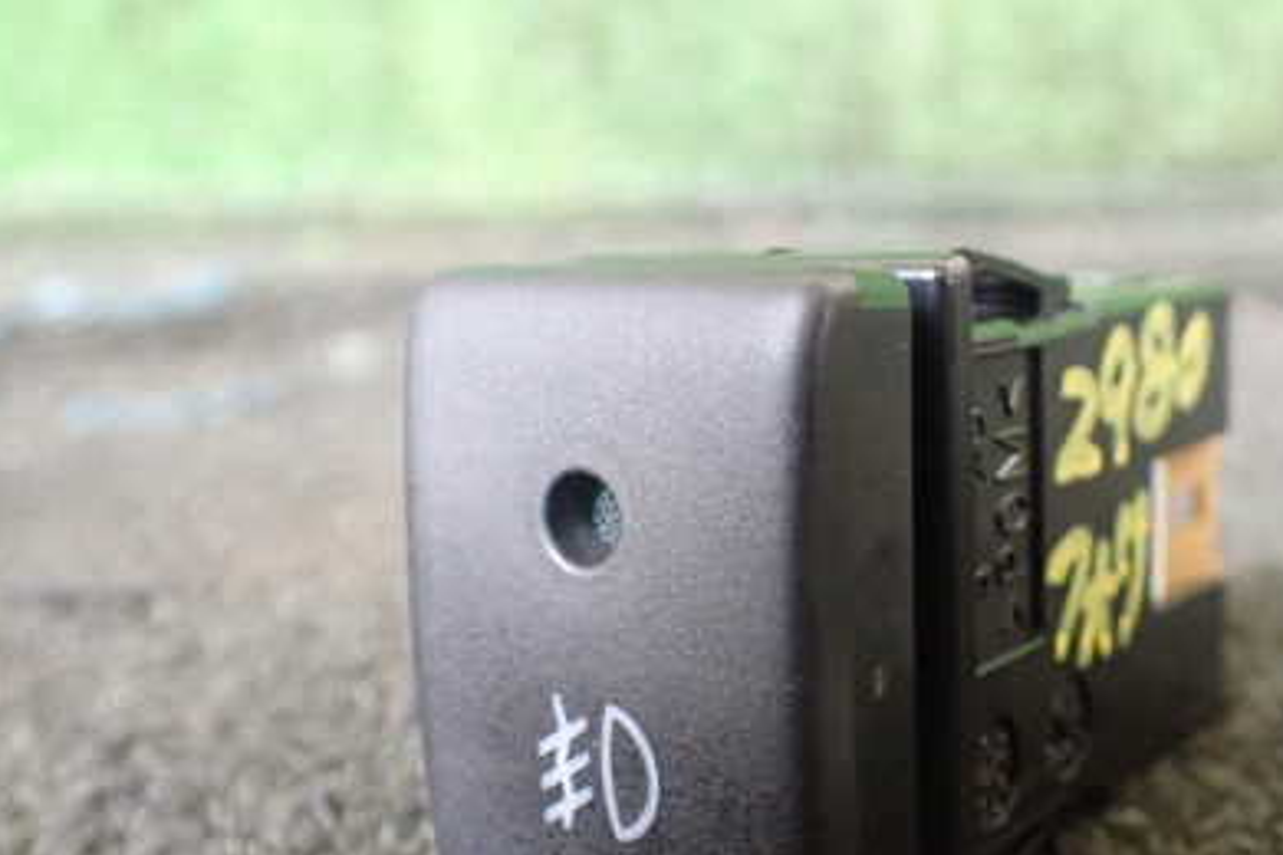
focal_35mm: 48
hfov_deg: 40.9
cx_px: 790
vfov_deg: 27.9
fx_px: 1711
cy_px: 552
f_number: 2.3
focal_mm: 5.4
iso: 800
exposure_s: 1/100
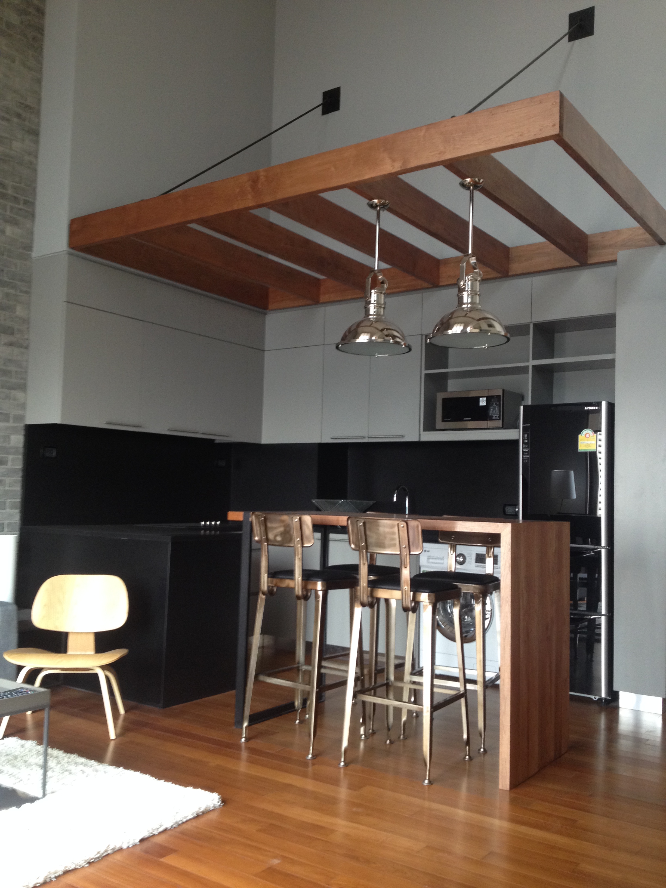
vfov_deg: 52.6
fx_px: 898
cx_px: 333
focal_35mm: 35
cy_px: 444
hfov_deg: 40.7
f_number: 2.4
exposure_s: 1/20
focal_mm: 4.28
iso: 125
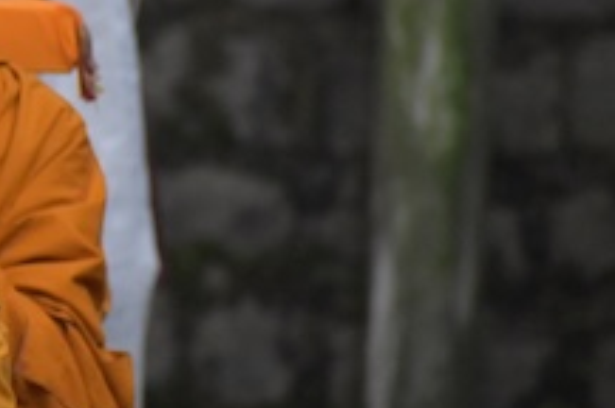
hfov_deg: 1.8
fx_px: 19838
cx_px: -167
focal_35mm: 1163
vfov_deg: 1.2
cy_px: 69
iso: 2800
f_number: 6.3
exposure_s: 1/250
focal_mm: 300
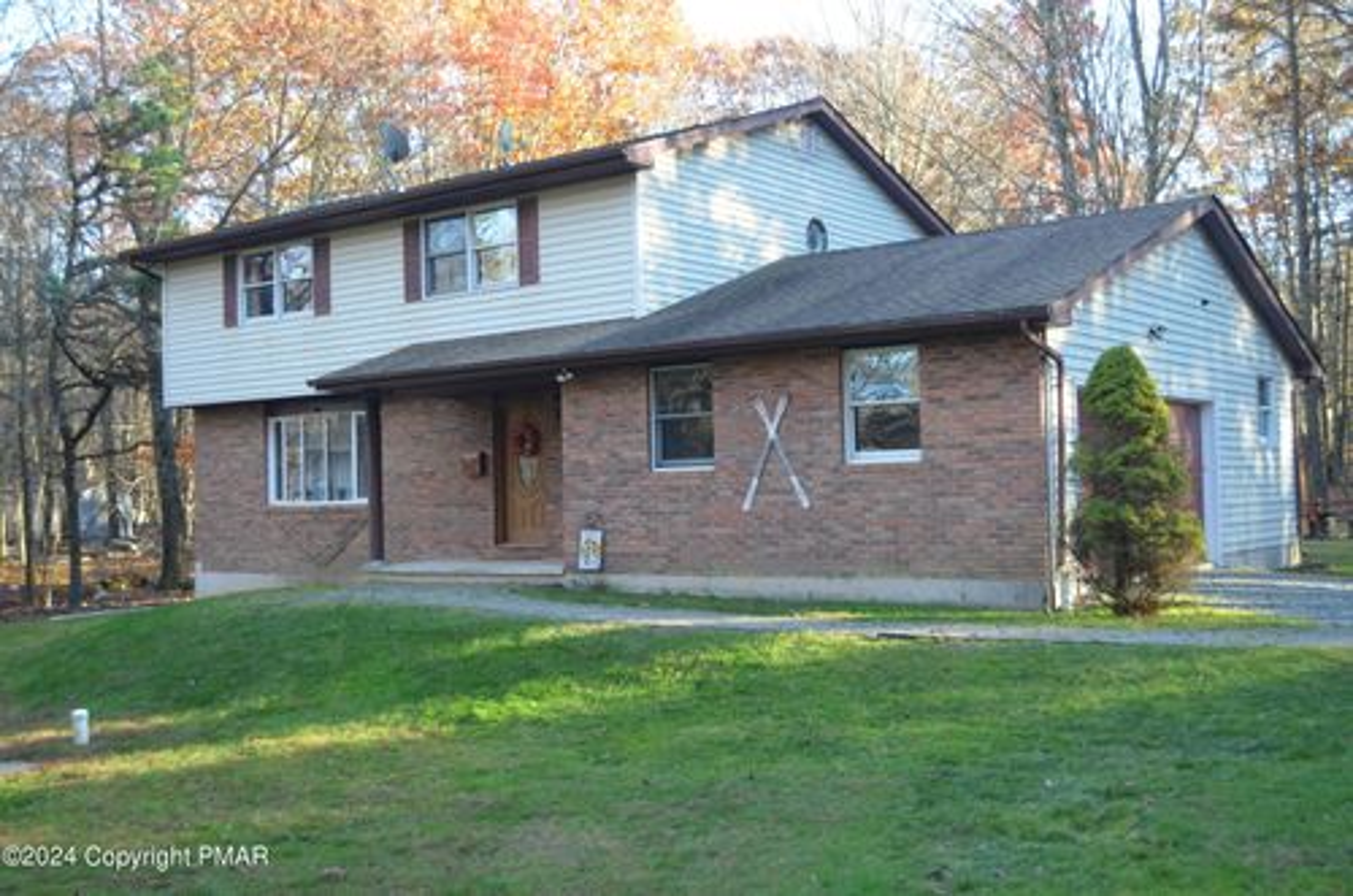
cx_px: 676
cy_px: 448
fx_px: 1462
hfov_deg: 49.6
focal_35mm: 39
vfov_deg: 34.1
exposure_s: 1/100
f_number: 5
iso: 400
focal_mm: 26
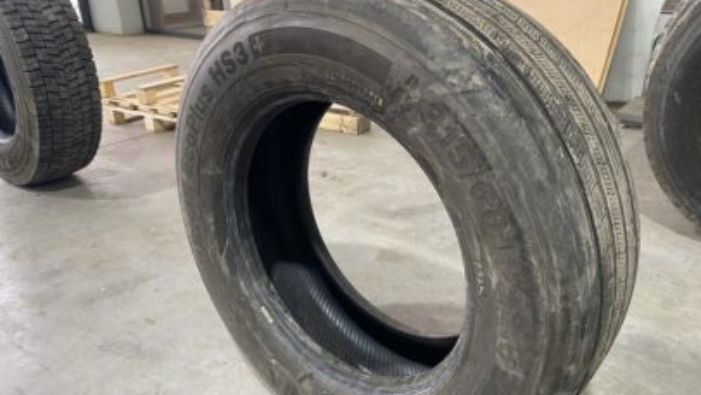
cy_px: 235
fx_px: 558
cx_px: 359
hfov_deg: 64.3
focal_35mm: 30
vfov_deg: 38.9
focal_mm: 4.25
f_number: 1.8
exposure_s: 1/50
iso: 160
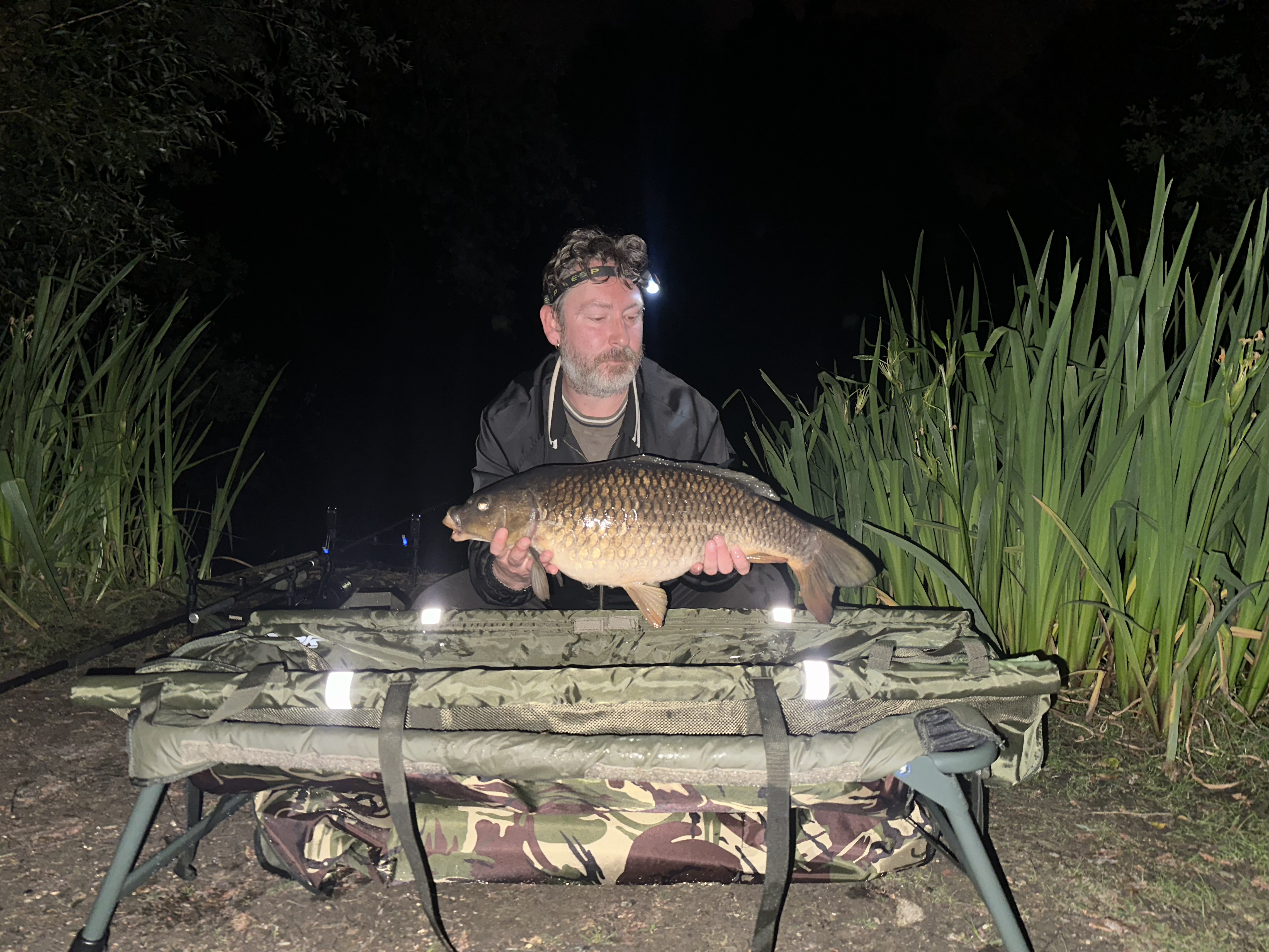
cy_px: 476
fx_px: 880
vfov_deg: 56.8
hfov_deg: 71.6
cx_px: 634
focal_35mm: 24
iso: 250
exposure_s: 1/4
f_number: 1.78
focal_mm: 6.86
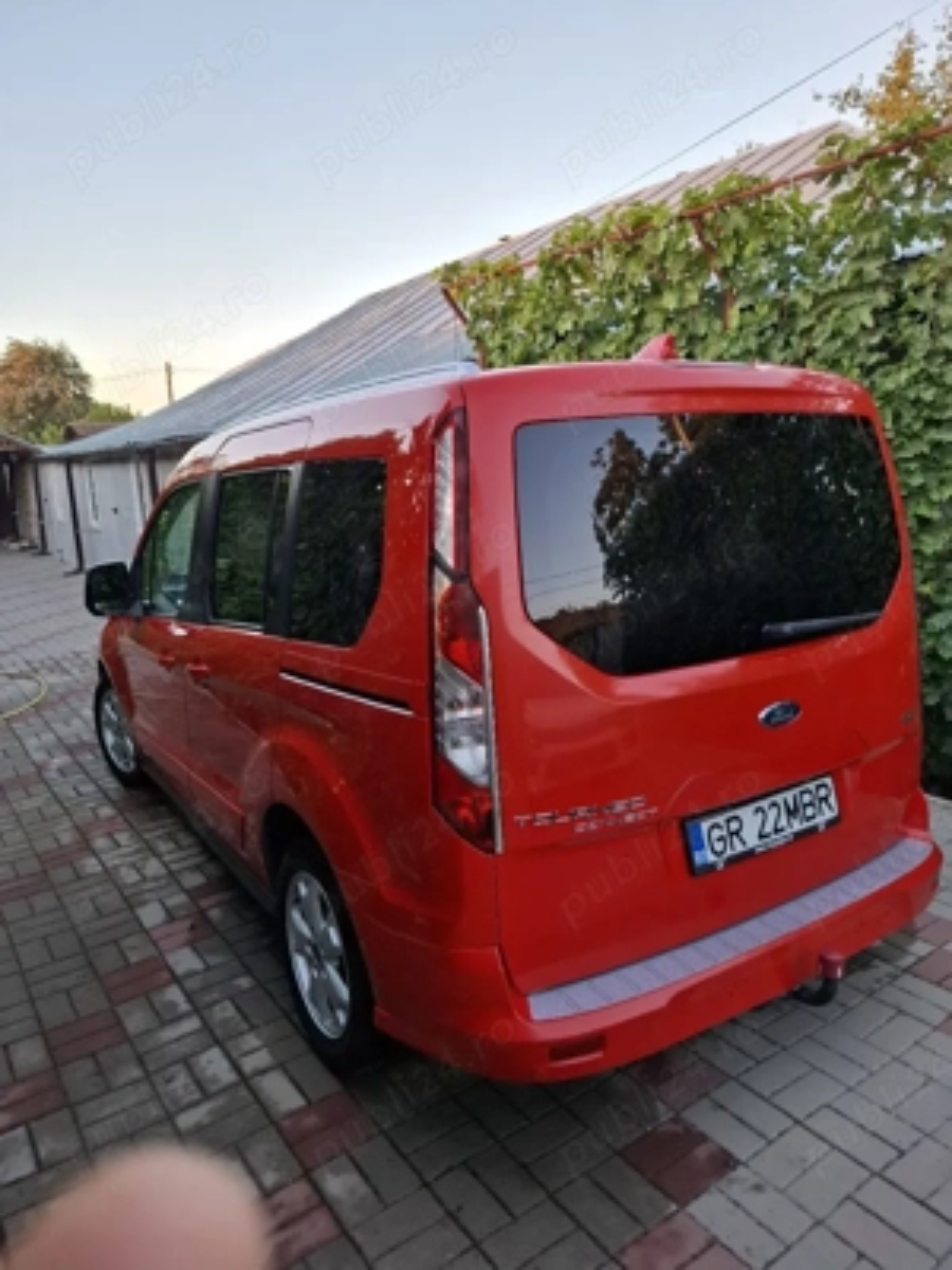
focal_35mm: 23
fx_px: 843
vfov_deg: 73.9
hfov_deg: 58.9
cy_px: 635
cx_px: 476
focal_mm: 5.54
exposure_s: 1/100
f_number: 1.8
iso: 64
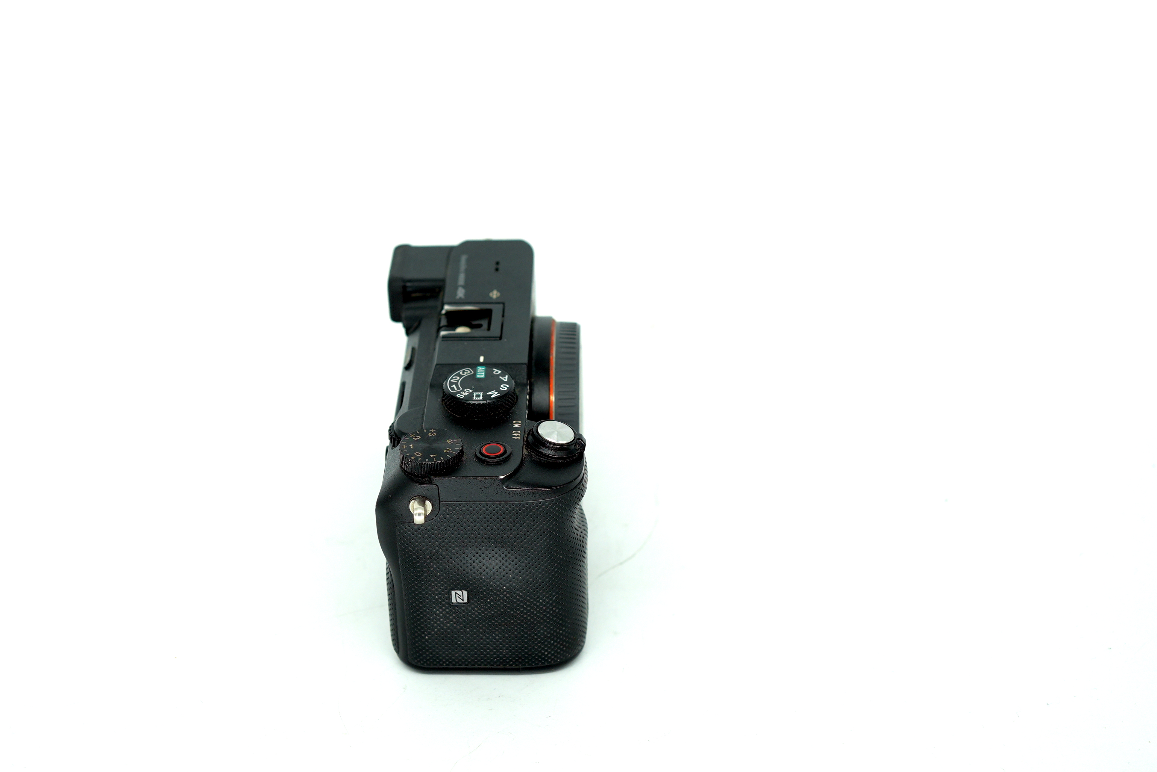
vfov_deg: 21.9
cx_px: 485
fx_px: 1993
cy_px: 436
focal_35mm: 62
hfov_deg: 32.3
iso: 160
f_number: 4
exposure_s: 1/400
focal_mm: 35
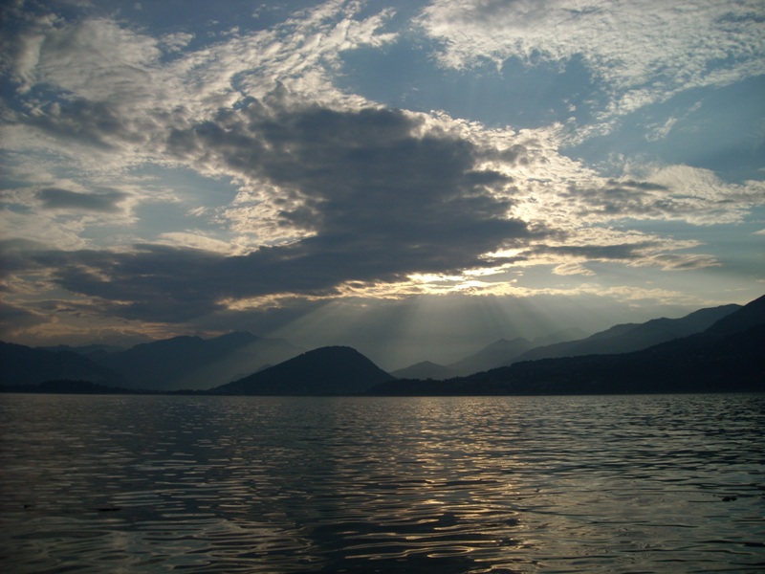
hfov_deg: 52.6
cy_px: 287
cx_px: 382
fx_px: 773
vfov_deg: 40.7
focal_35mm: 35
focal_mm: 5.7
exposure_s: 1/738
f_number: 5.6
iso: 64
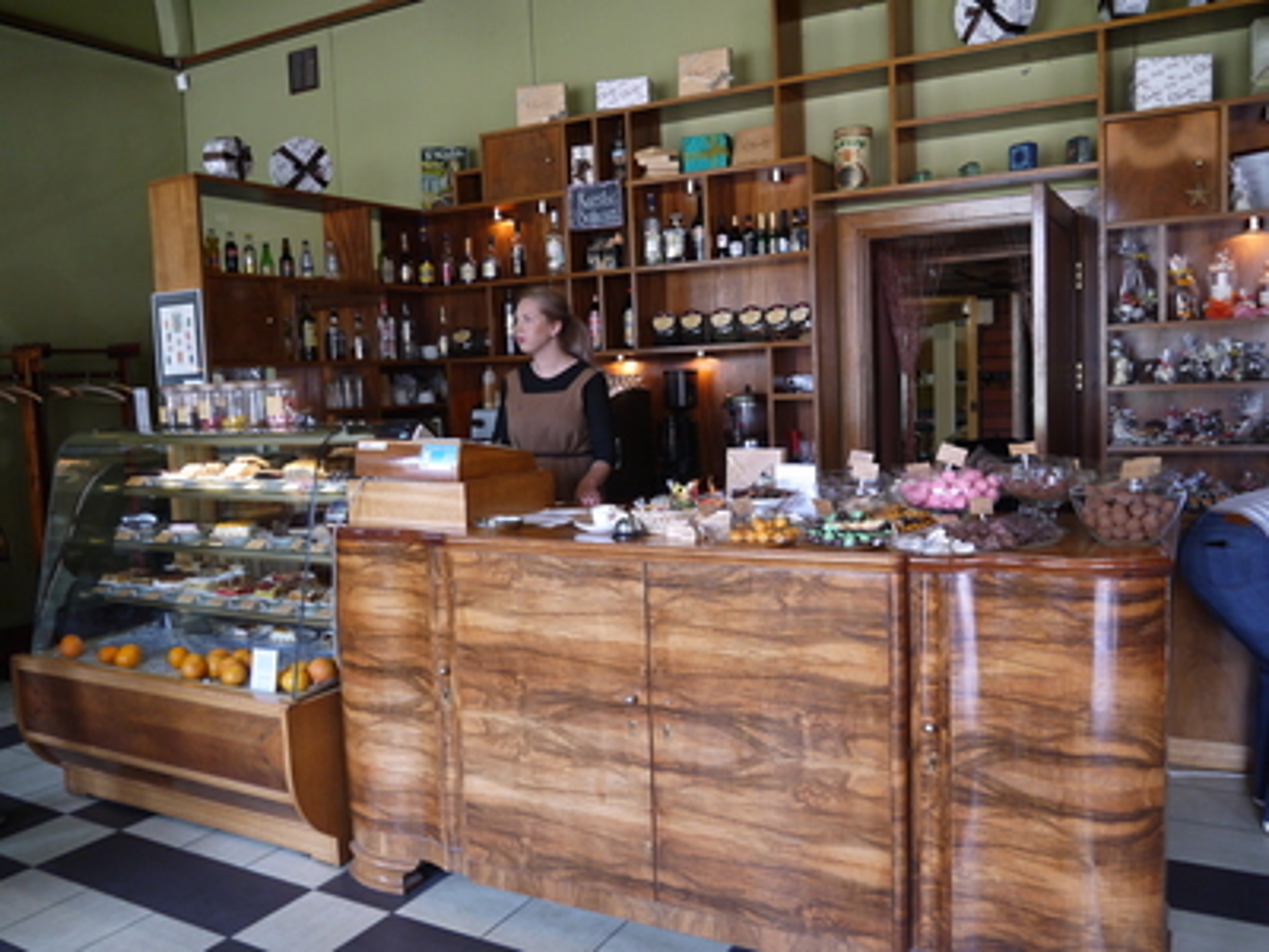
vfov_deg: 49.7
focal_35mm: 28
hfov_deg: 63.4
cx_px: 634
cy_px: 476
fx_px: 1026
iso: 500
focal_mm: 14
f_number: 3.5
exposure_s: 1/60
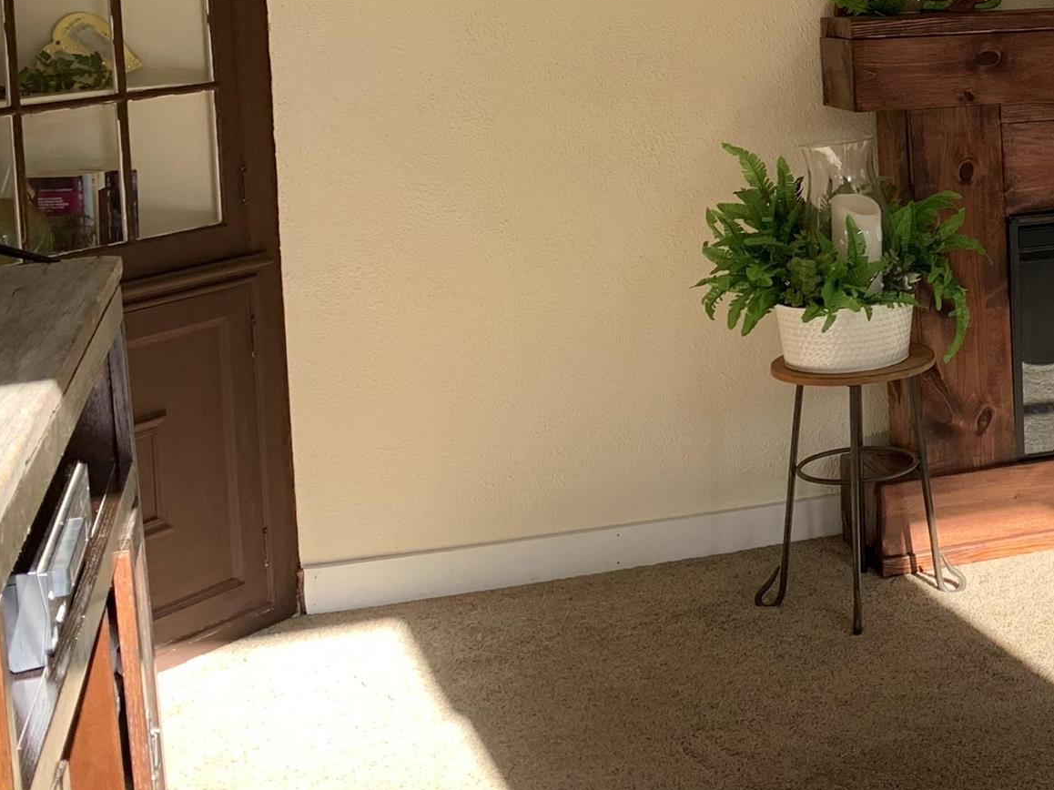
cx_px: 1250
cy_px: 45
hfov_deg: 25.4
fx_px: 2101
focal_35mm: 69
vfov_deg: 20.8
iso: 25
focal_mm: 4.25
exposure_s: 1/122
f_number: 1.8
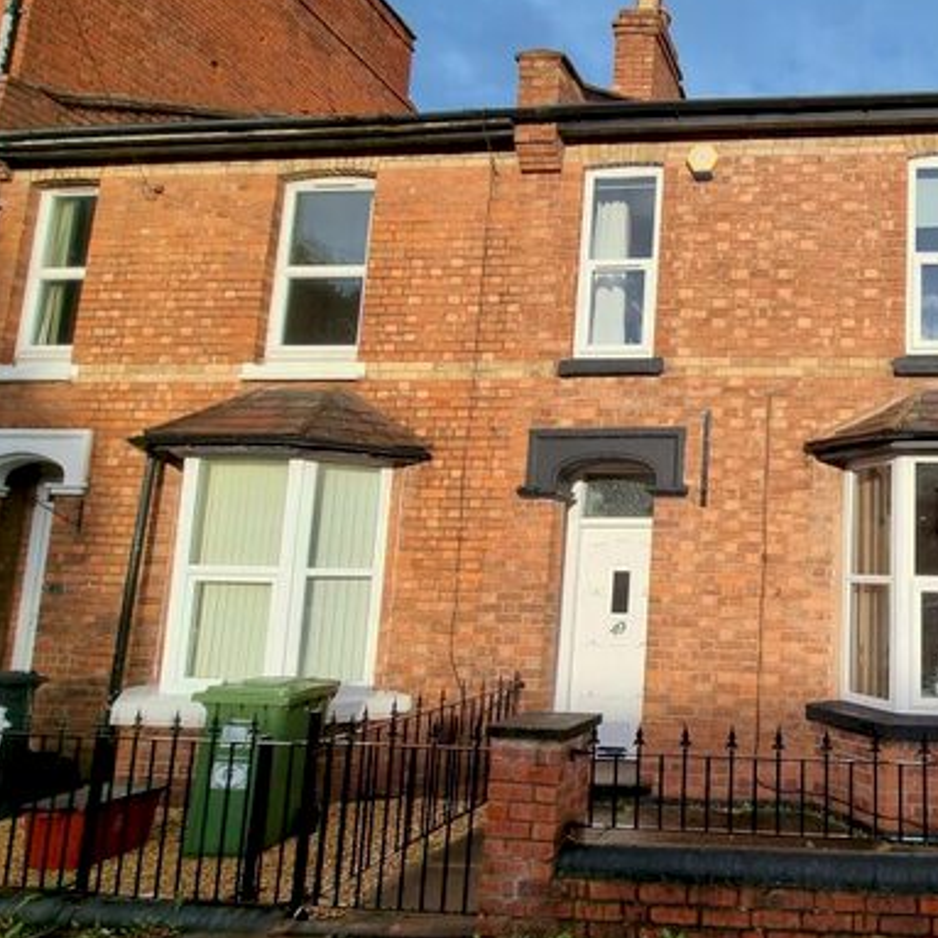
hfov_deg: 61.7
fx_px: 644
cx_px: 830
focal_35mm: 21
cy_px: 491
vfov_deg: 72.1
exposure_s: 1/1232
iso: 50
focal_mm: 2.2
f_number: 2.2
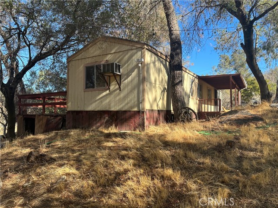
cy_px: 104
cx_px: 139
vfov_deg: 56.8
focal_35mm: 24
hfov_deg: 71.6
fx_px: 193
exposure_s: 1/1050
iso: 80
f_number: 1.78
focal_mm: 6.86
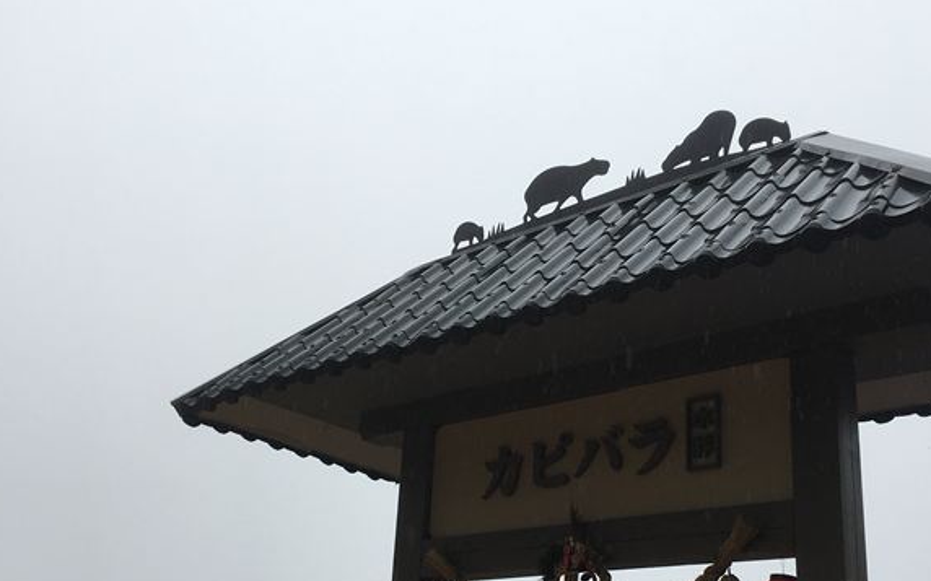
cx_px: 498
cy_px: 404
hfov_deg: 46.2
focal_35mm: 43
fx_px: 1091
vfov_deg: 29.5
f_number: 2.2
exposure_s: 1/301
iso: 25
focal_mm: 4.15
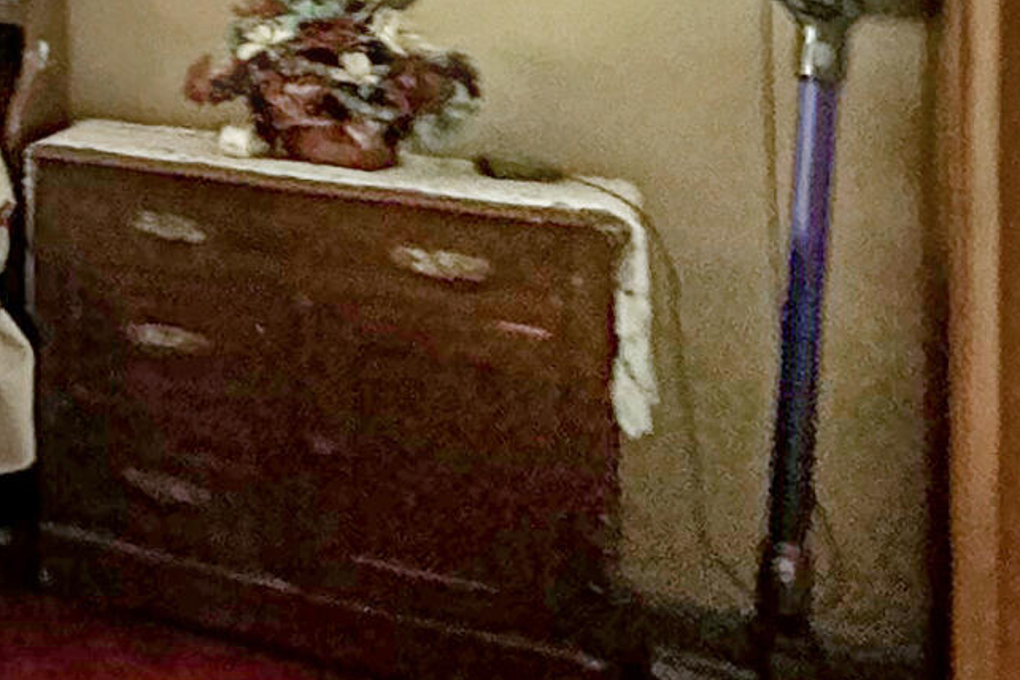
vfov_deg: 18.2
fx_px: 1927
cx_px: -1282
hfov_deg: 16.4
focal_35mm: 68
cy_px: -286
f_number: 2.2
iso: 1000
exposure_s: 1/60
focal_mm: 2.22
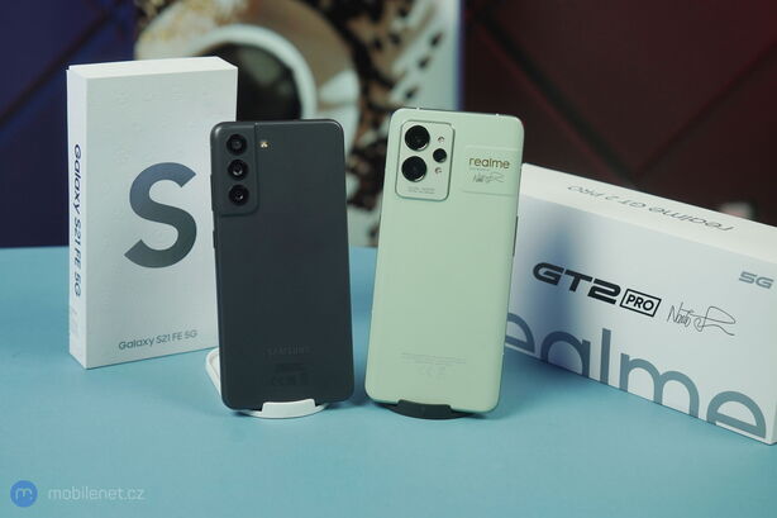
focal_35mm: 55
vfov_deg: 24.6
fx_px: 1187
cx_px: 388
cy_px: 259
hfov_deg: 36.3
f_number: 5.6
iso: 640
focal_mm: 55
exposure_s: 1/160
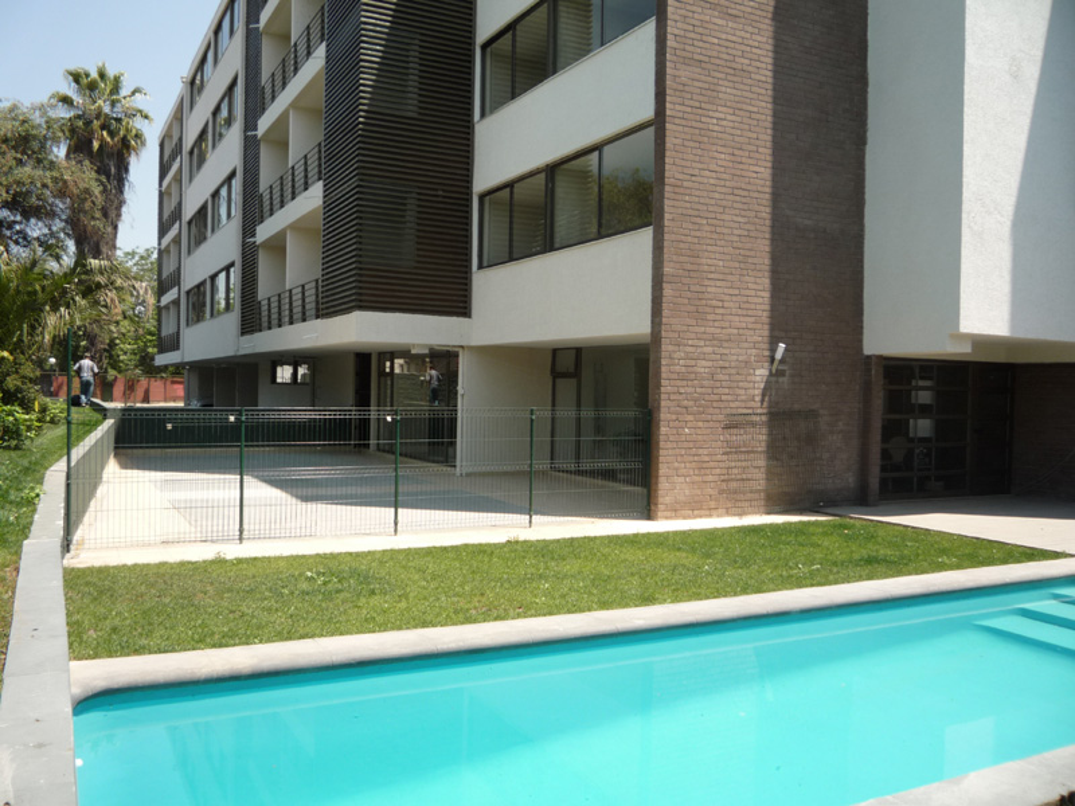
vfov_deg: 46.8
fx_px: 932
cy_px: 403
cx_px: 538
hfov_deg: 60.0
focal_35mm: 30
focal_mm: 5.2
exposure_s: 1/400
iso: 100
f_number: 4
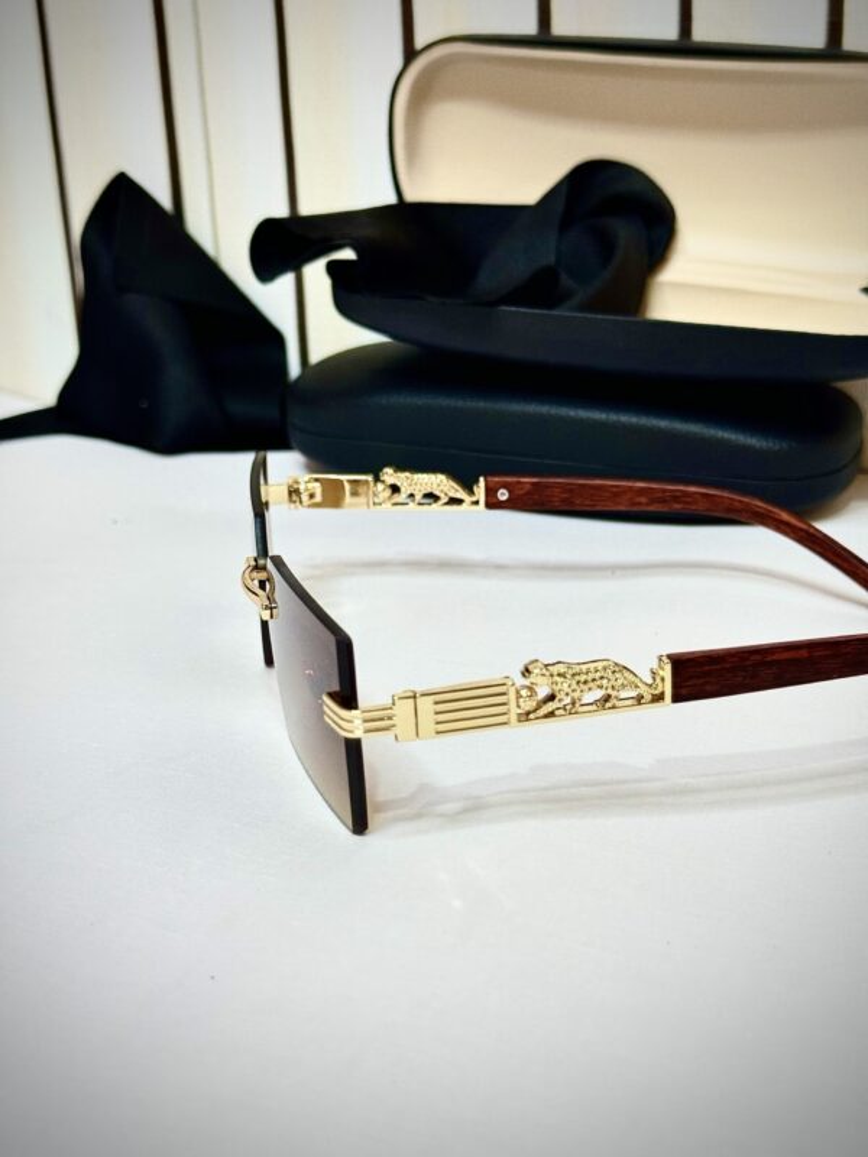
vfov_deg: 39.7
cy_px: 578
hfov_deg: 30.3
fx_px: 1605
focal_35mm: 48
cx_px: 434
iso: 250
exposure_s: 1/50
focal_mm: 6.76
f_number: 1.78
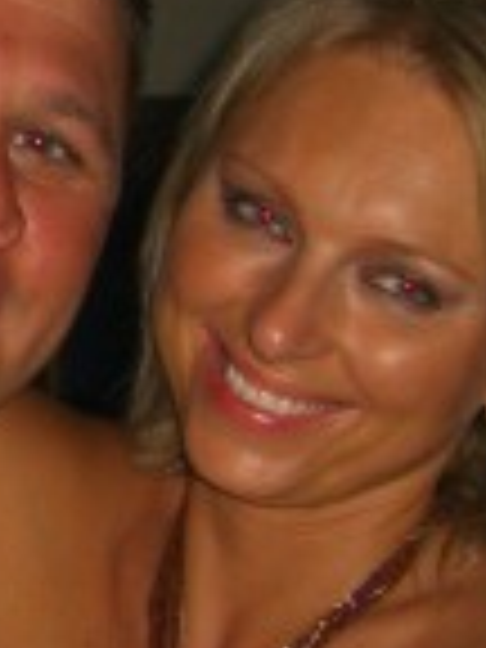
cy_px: 261
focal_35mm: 158
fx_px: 2958
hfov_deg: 9.1
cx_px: -261
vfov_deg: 12.5
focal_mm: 7.9
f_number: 2.8
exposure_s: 1/60
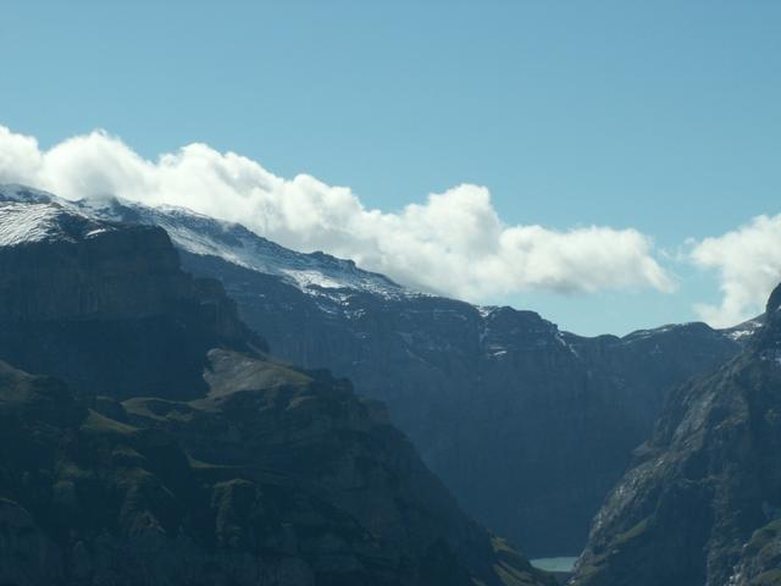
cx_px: 390
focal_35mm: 121
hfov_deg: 16.3
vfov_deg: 12.2
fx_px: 2730
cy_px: 293
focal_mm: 19.75
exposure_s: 1/320
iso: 50
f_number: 8
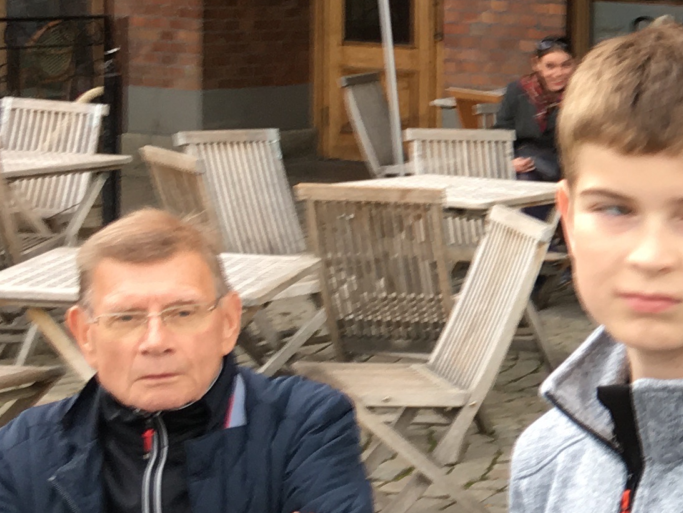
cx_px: 1124
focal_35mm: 107
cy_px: 183
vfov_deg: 13.8
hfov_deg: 16.2
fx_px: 2111
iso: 25
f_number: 2.2
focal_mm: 4.15
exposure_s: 1/50
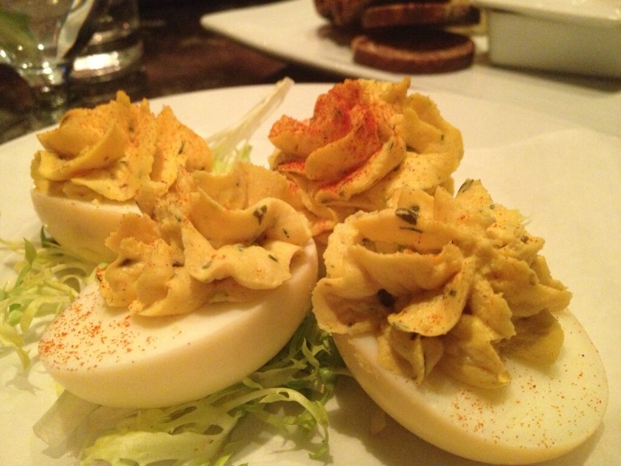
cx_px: 310
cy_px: 233
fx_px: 628
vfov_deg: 40.7
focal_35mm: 35
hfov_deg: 52.6
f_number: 2.4
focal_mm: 4.28
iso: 640
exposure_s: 1/15
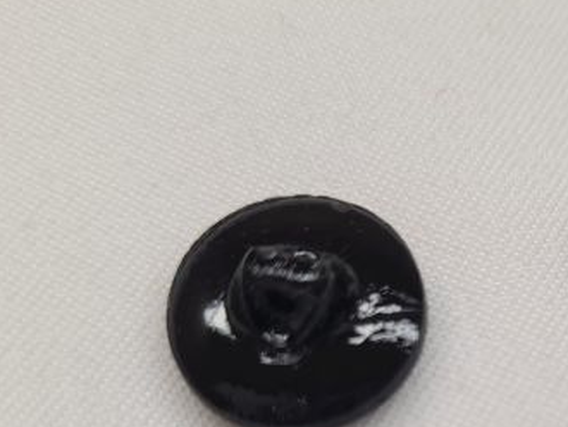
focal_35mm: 63
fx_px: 1034
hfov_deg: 29.5
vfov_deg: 22.5
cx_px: 504
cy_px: 413
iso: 50
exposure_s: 1/201
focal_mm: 5.4
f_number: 1.8
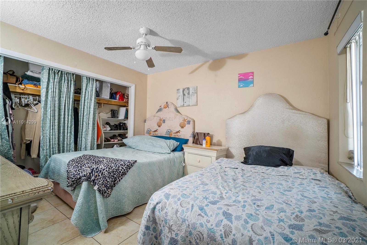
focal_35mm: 15
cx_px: 184
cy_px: 122
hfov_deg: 100.4
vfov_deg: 77.3
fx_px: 153
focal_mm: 10
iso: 250
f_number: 11
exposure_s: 2
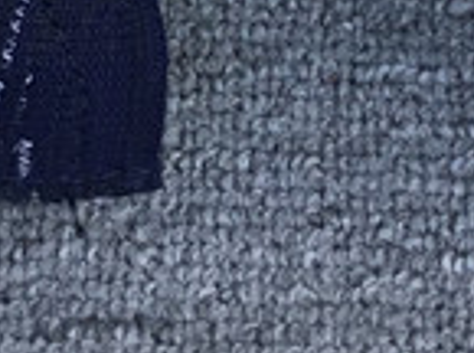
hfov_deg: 10.2
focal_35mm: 193
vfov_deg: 7.0
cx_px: 448
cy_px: -646
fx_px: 2636
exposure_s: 1/158
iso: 25
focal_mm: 3.3
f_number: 2.4
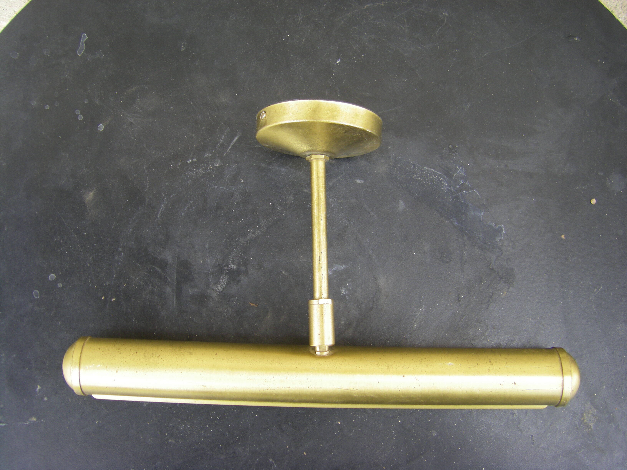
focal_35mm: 38
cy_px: 235
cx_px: 314
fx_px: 688
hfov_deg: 49.0
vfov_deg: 37.7
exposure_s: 1/50
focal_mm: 6.3
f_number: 3.5
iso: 64
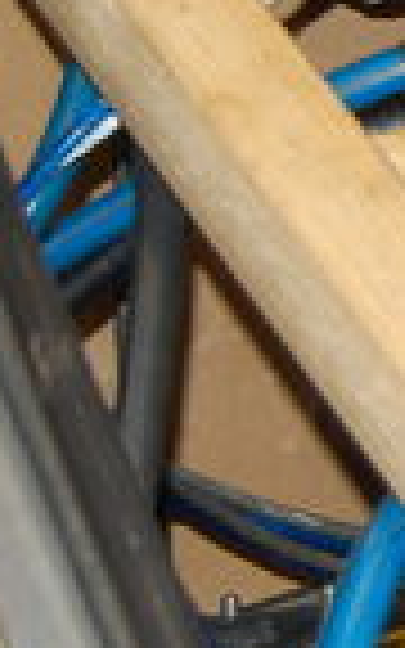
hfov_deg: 6.1
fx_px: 3603
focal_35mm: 204
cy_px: 14
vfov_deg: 10.2
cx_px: 1008
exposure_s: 1/60
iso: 400
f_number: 4.2
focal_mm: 30
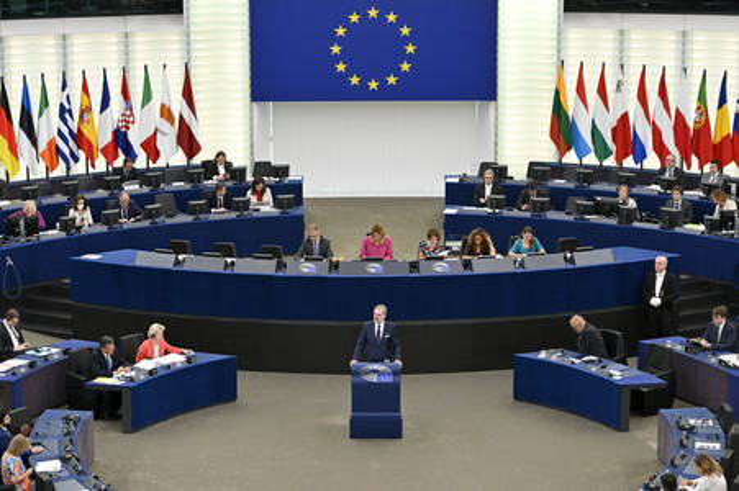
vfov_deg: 17.0
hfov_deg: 25.4
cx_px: 370
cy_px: 246
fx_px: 1641
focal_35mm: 80
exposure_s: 1/800
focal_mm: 80
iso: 2500
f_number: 2.8
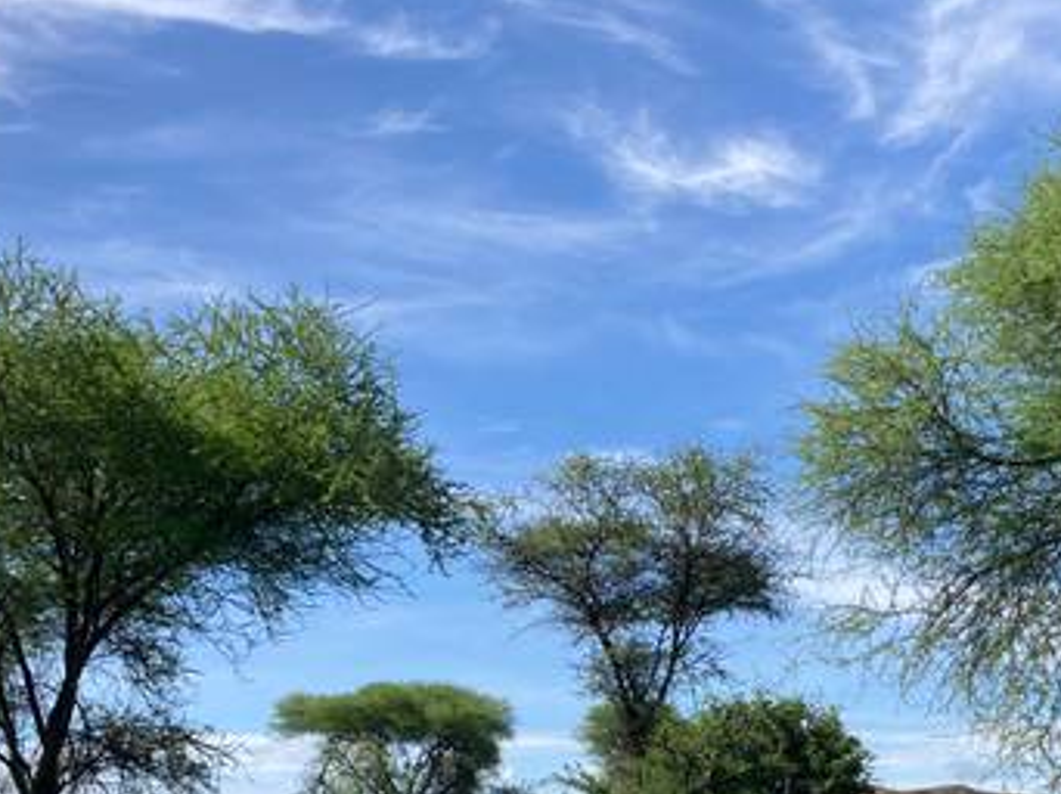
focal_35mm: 59
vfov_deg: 24.0
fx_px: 1807
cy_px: 747
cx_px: 577
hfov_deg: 32.7
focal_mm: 3.99
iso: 20
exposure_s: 1/1548
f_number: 1.8
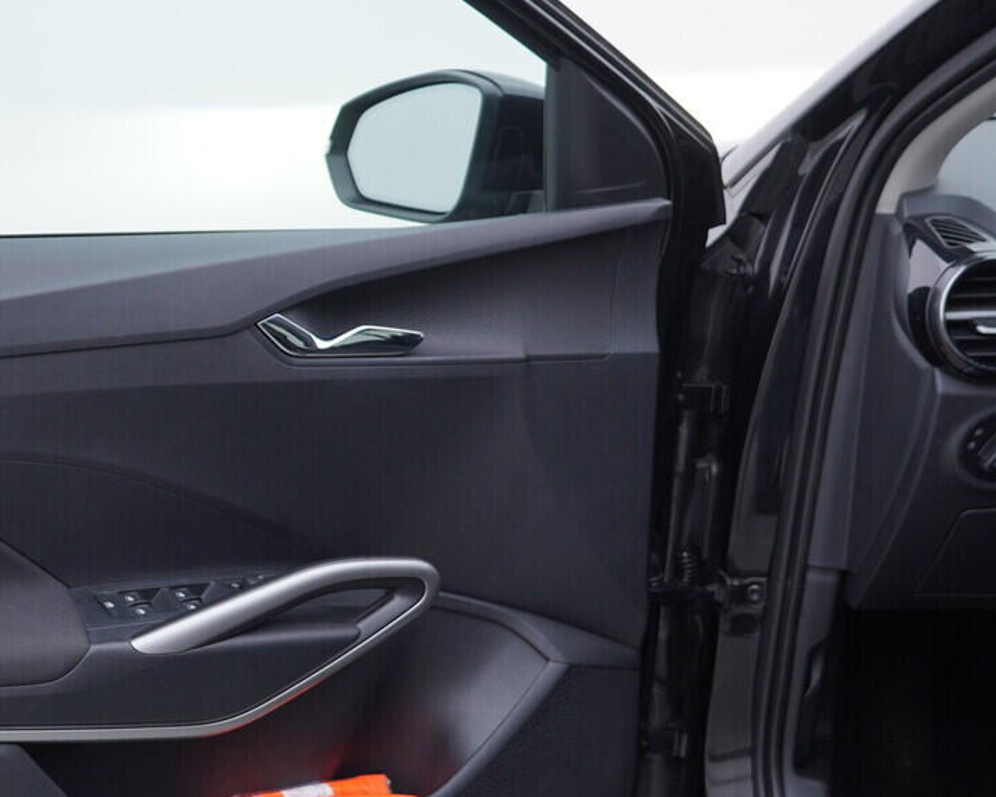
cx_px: 142
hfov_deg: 27.1
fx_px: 2004
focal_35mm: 68
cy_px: 499
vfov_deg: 22.4
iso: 125
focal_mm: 24
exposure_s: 1/60
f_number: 3.5
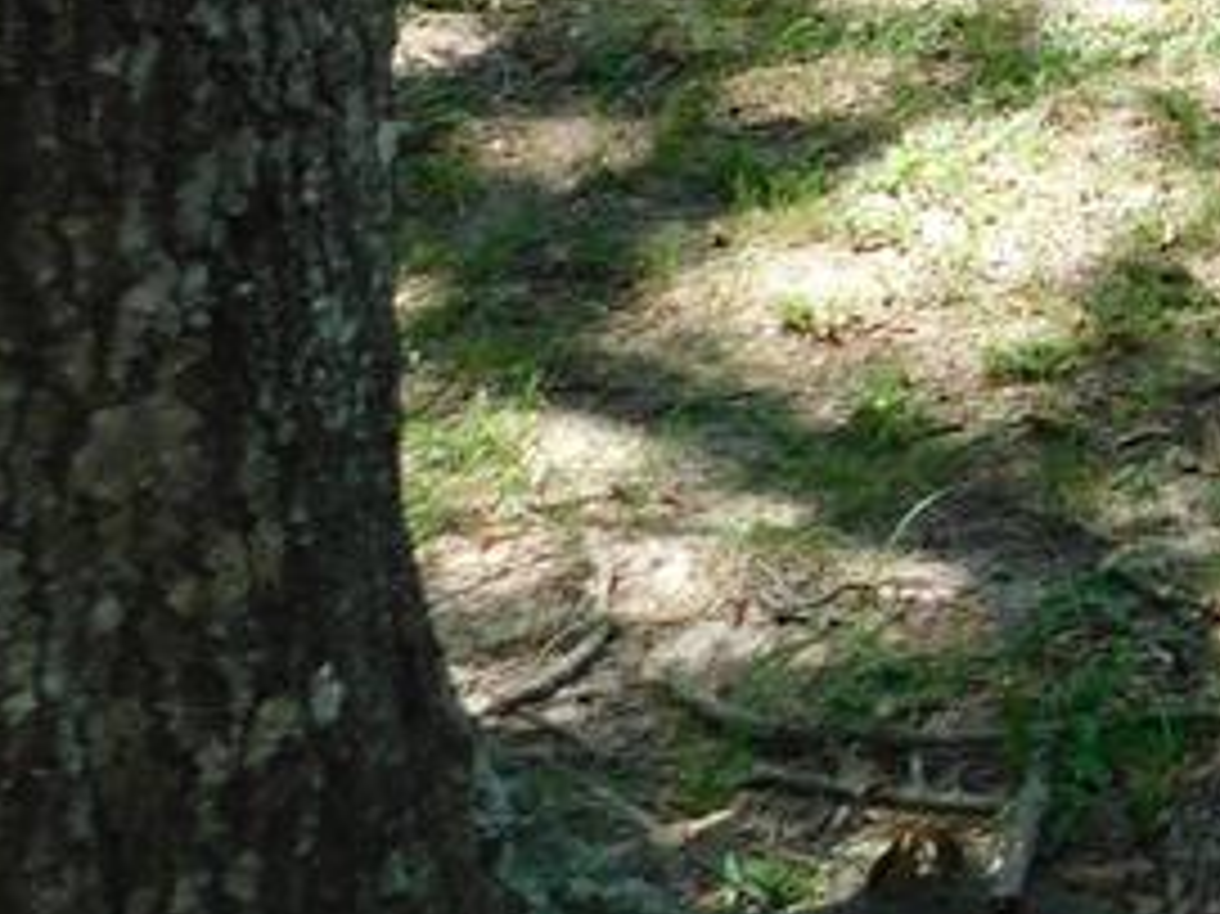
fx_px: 3065
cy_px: -455
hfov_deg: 17.6
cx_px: 2264
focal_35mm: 87
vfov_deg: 15.6
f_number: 3
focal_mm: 4
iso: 125
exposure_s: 1/200
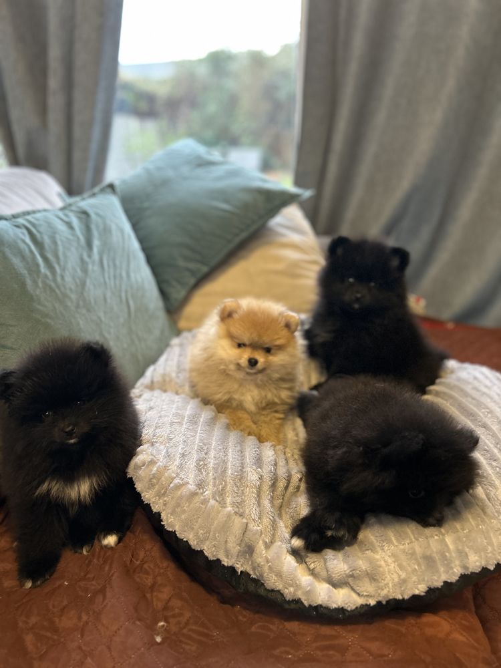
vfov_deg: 67.3
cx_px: 250
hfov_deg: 53.1
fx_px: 502
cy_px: 334
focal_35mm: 26
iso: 400
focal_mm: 5.7
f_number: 1.5
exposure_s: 1/50
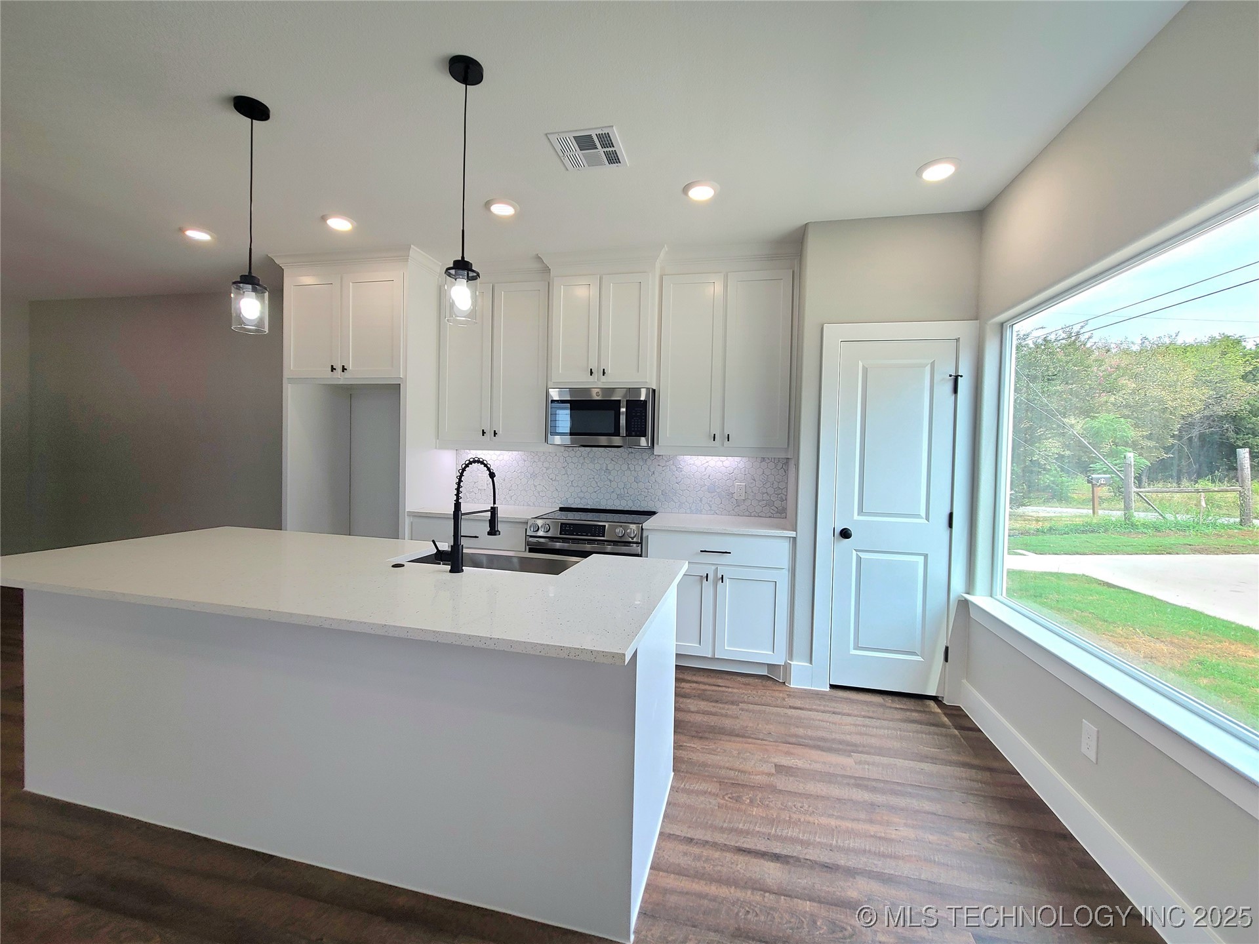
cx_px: 630
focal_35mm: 13
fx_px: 473
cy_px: 472
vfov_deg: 89.9
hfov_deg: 106.2
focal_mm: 2.2
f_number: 2.2
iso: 64
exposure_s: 1/182
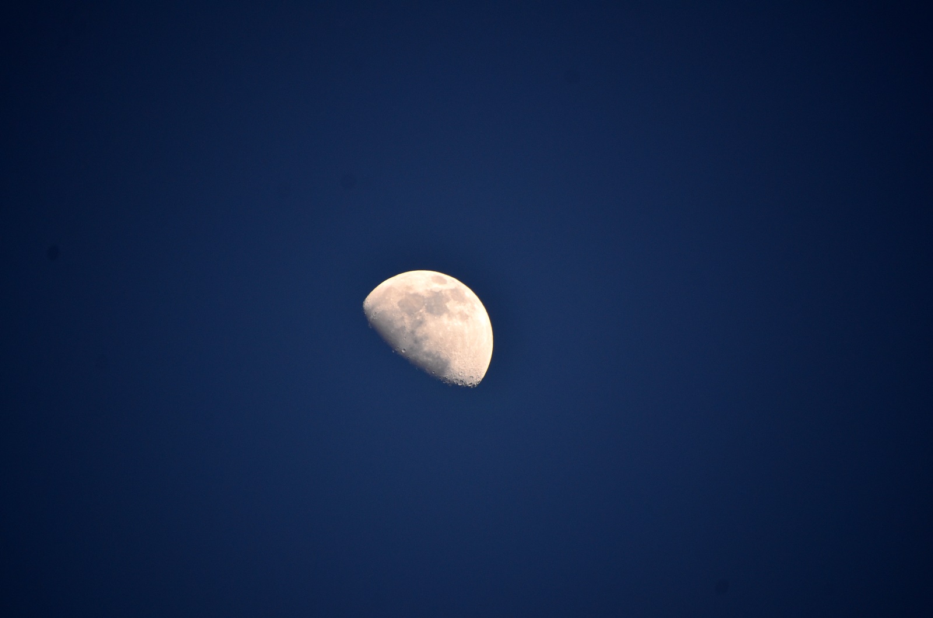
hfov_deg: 3.4
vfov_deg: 2.3
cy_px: 309
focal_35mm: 600
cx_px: 466
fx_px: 15514
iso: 250
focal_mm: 400
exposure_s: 1/200
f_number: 6.3
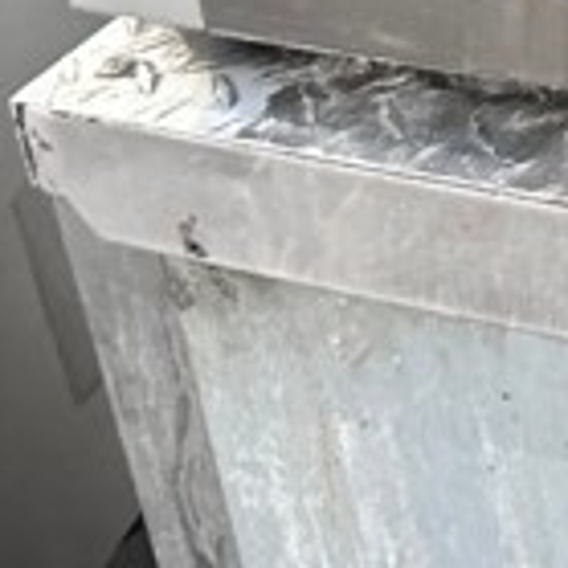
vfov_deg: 16.7
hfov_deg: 16.6
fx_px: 1726
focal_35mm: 93
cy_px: -327
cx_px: 911
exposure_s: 1/60
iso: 320
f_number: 1.78
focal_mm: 6.86
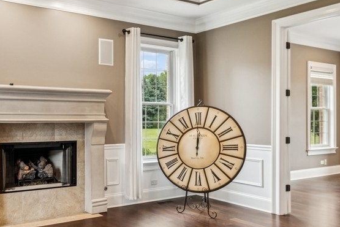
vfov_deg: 37.9
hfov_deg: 50.8
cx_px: 63
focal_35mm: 35
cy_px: 116
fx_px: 331
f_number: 9
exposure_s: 1/13
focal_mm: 12
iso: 320
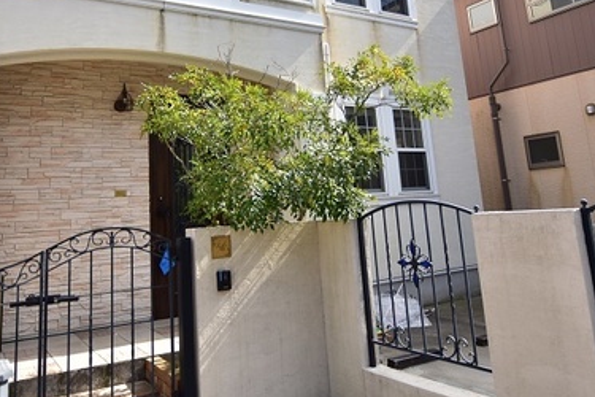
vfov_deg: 42.2
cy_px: 97
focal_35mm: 30
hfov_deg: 61.6
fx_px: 496
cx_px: 254
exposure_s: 1/1000
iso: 160
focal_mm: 10
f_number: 3.5
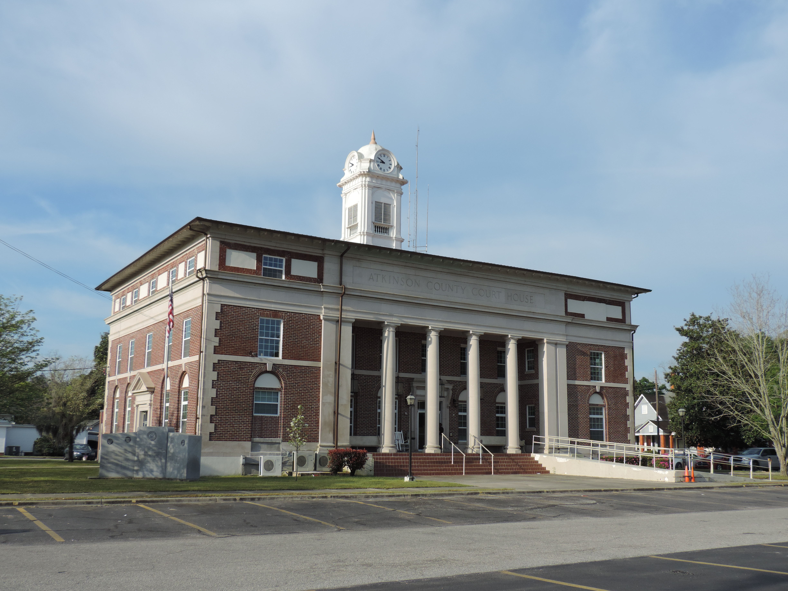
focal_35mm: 35
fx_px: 797
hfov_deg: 52.6
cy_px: 296
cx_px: 394
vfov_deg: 40.7
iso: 80
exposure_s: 1/1000
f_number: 3.3
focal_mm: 6.2
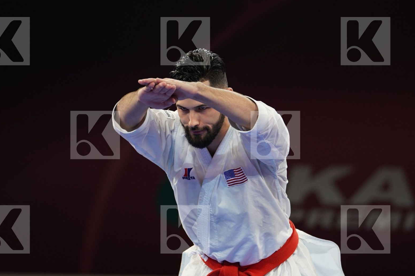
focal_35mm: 346
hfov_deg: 6.0
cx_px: 185
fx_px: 3988
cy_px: 135
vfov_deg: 4.0
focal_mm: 200
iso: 1000
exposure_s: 1/500
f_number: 2.8
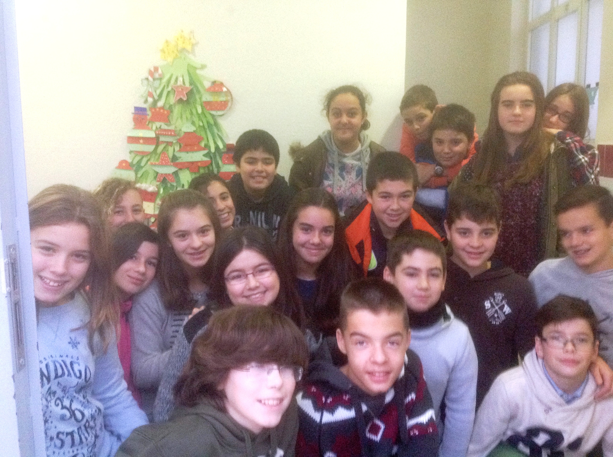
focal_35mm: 35
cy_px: 228
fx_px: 619
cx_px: 306
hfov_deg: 52.7
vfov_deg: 40.6
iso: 400
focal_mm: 4.28
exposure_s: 1/17
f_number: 2.4
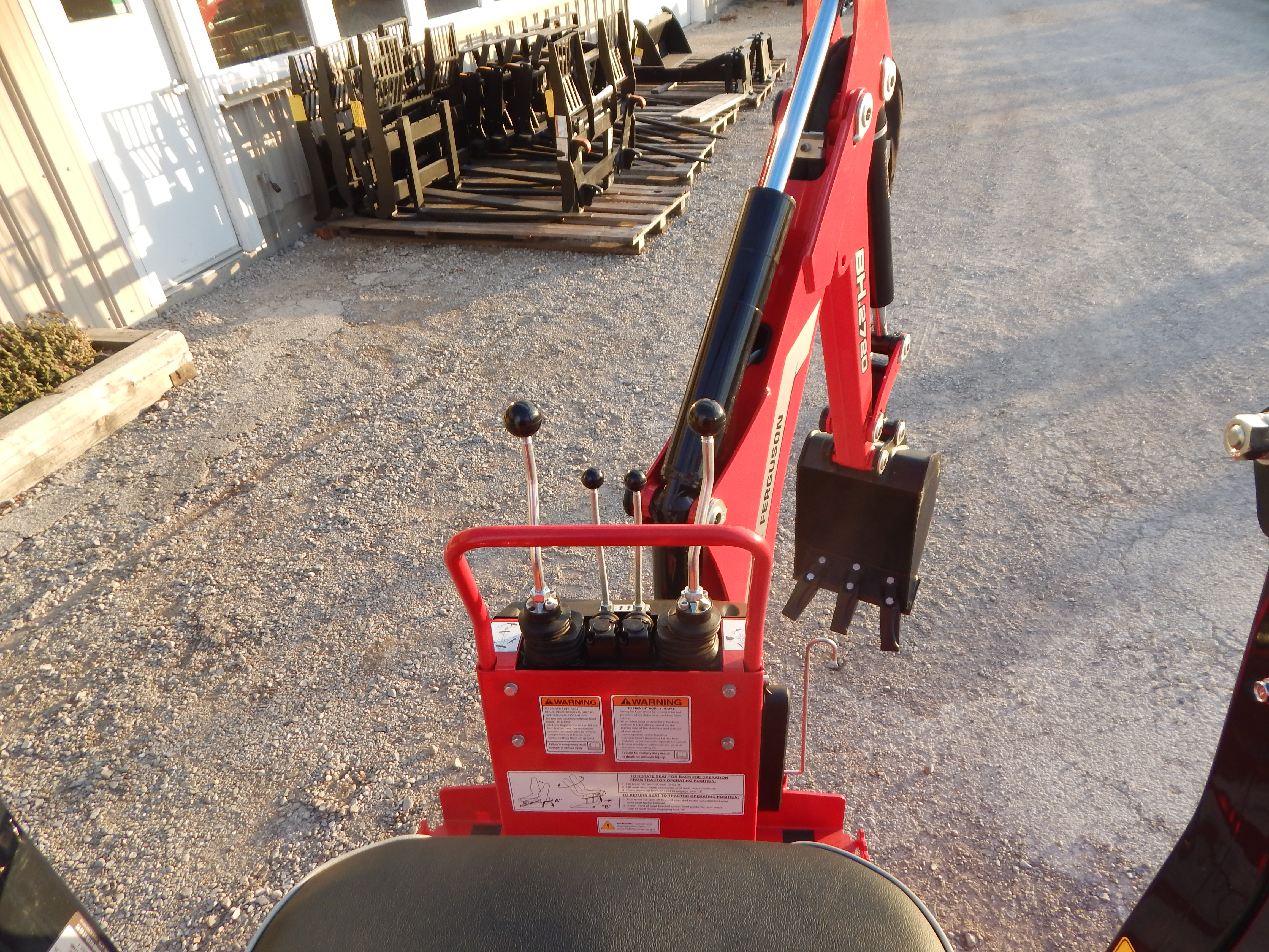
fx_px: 807
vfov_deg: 61.1
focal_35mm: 22
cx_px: 634
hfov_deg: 76.4
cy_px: 476
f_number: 3
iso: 125
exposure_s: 1/200
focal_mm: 4
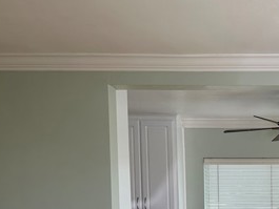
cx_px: 304
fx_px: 468
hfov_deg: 30.0
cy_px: 227
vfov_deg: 23.7
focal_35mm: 58
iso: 80
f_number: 1.78
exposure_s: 1/836
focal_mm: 6.86
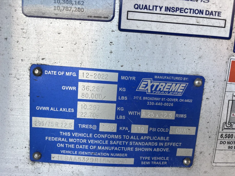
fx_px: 177
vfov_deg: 53.1
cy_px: 88
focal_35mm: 26
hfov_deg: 67.3
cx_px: 118
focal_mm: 5.96
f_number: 1.6
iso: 64
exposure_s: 1/121
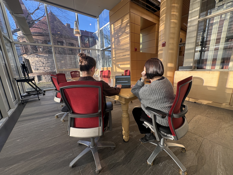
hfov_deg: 102.1
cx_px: 116
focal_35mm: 14
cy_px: 88
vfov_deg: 85.7
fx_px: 94
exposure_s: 1/147
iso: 64
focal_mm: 2.22
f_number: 2.2
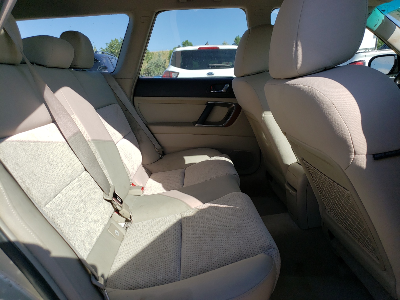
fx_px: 300
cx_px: 200
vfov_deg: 53.1
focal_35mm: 26
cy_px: 150
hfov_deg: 67.3
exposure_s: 1/2500
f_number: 1.5
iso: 50
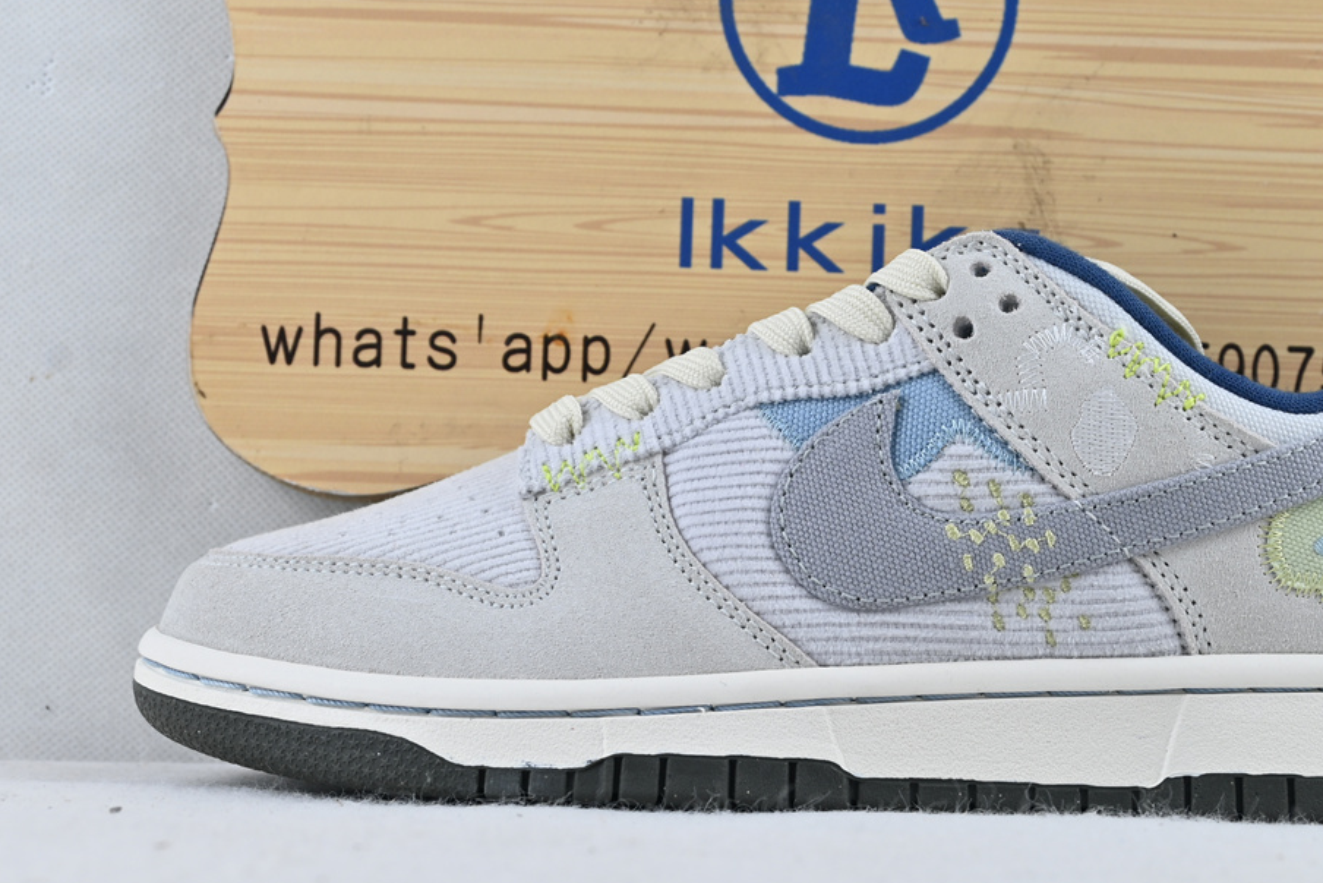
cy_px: 518
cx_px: 830
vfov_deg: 18.5
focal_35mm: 74
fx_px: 2707
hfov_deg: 27.4
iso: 100
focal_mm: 37
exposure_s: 1/40
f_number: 7.1
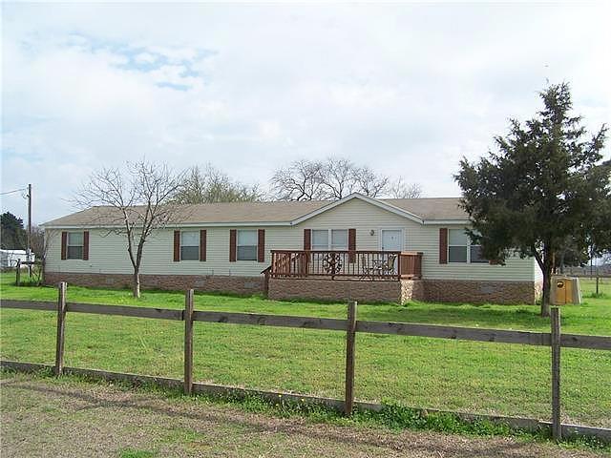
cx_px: 306
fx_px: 671
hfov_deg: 49.0
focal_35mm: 38
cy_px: 229
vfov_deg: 37.7
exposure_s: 1/750
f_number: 4
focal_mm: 6.3
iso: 80
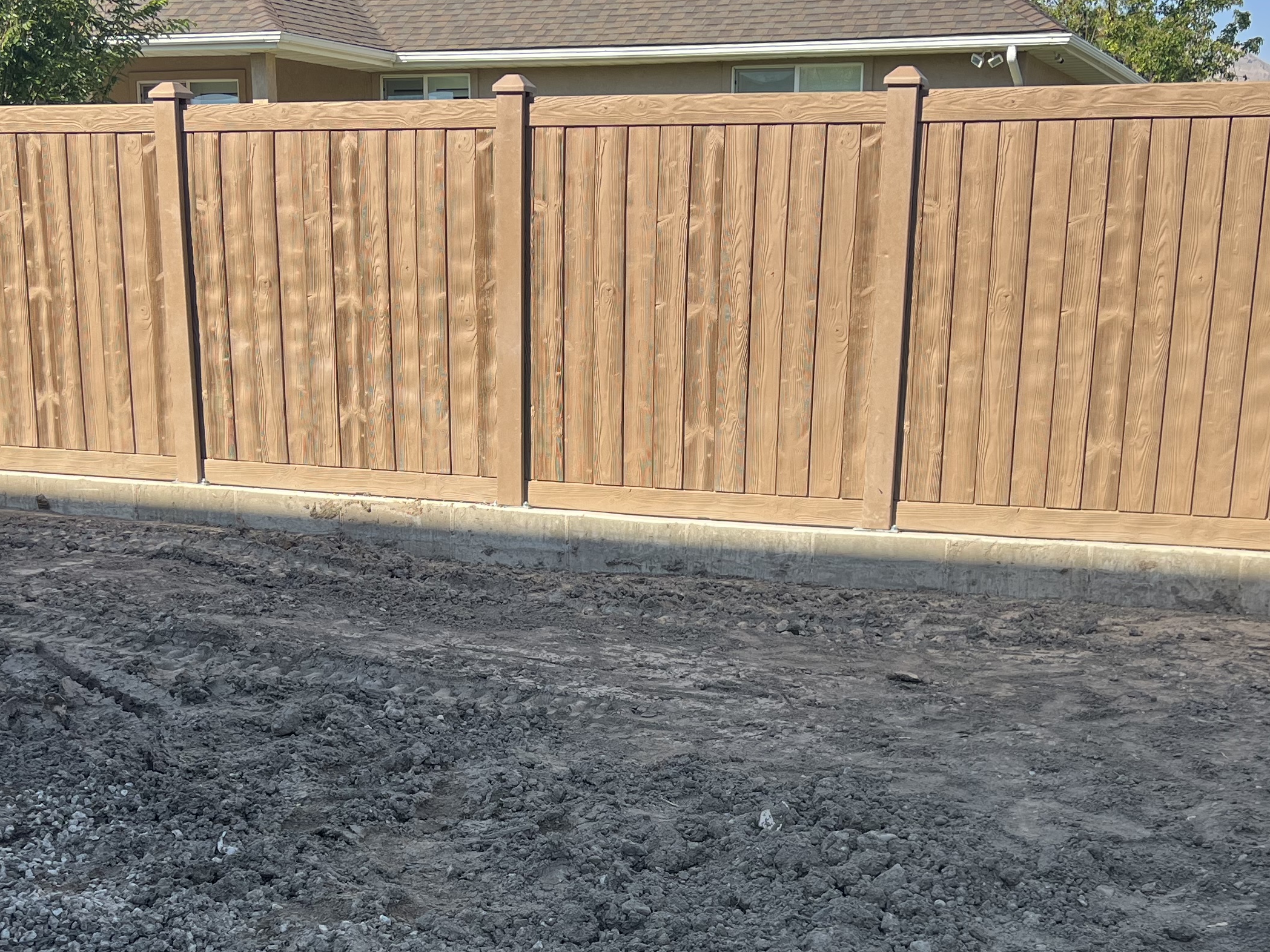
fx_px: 1834
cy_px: 805
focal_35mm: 50
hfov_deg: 38.2
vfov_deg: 28.3
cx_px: 638
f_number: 1.5
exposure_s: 1/1468
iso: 50
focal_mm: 5.7
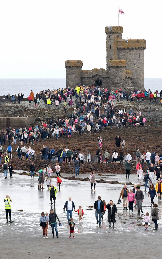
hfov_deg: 3.7
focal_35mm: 357
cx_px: 86
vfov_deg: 5.9
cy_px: 130
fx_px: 2520
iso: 1000
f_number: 7.1
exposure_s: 1/200
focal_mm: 155
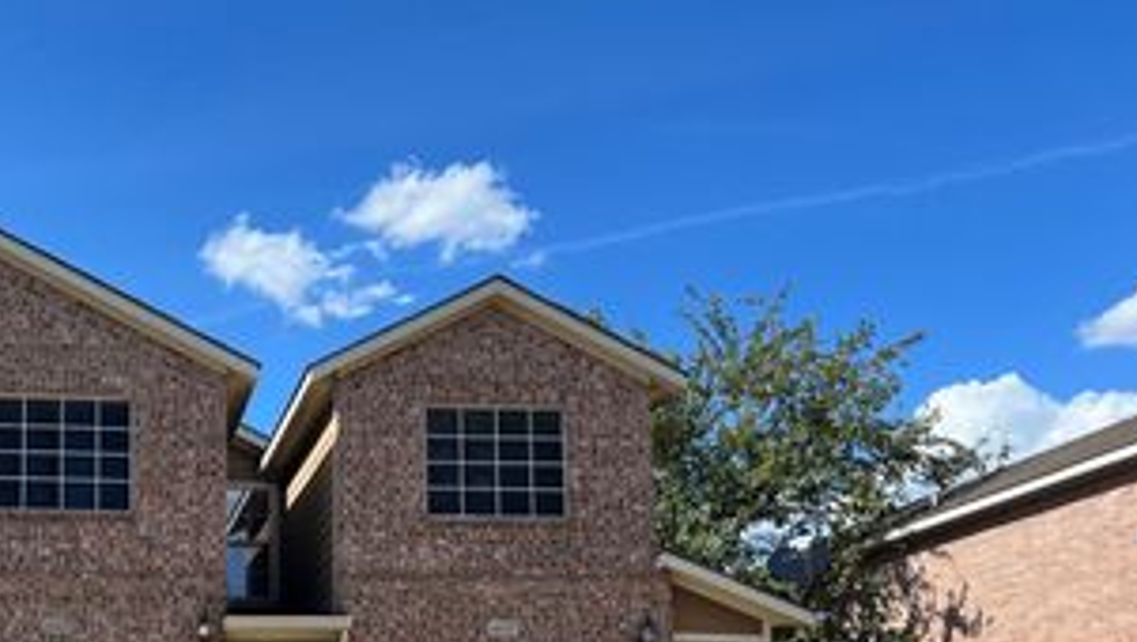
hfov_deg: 41.5
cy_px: 614
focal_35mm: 47
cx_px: 204
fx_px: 1418
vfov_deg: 24.5
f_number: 1.5
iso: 50
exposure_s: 1/2994
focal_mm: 5.7
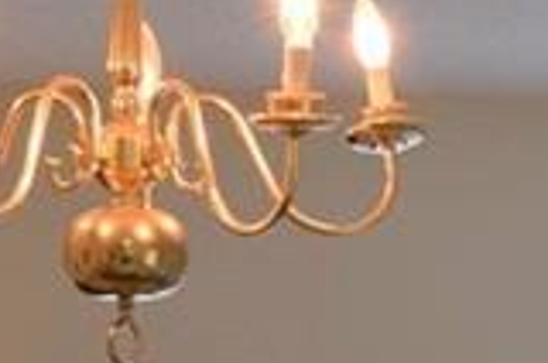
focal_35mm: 231
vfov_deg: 5.8
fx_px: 3509
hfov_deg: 8.9
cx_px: 243
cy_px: 747
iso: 400
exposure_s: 1/100
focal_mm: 24
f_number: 5
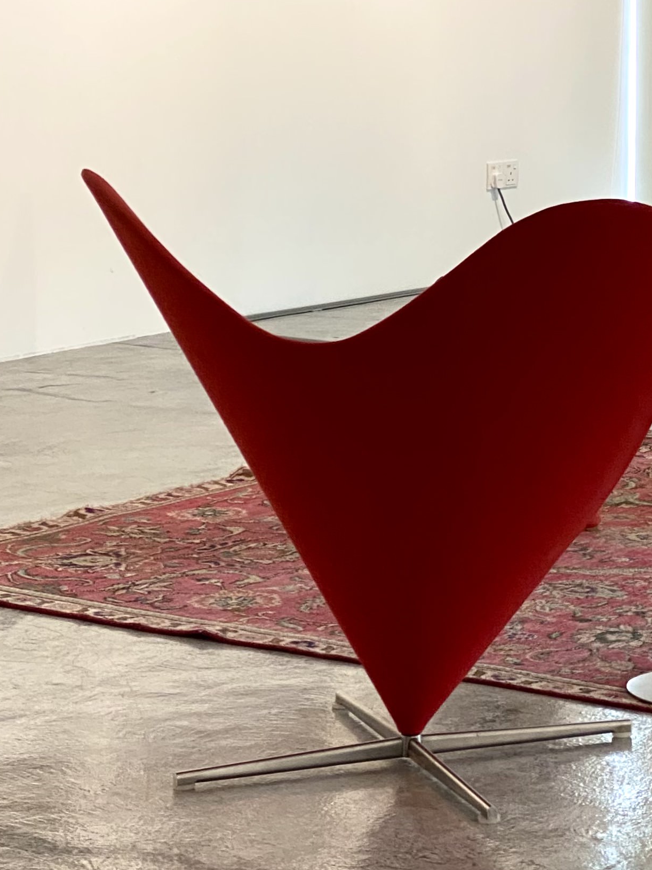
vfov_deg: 15.3
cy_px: -12
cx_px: 776
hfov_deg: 11.5
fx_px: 3164
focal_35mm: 126
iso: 80
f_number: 2
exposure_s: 1/100
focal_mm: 6
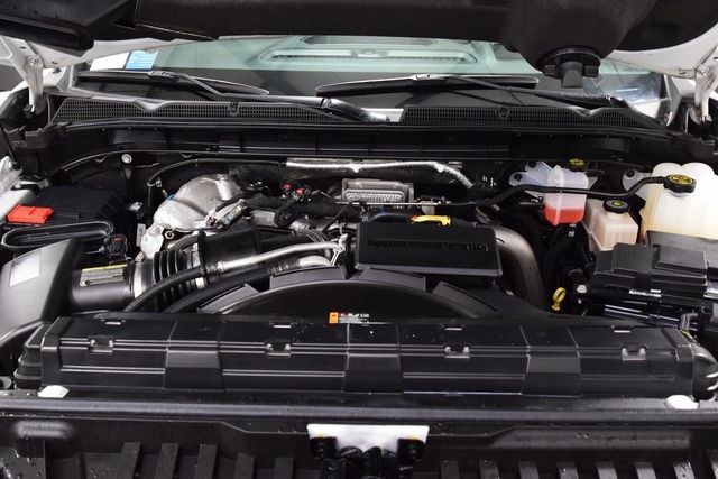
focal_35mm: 36
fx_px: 718
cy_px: 240
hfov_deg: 53.1
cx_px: 359
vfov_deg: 36.9
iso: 1600
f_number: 5.6
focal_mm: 24
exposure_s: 1/15
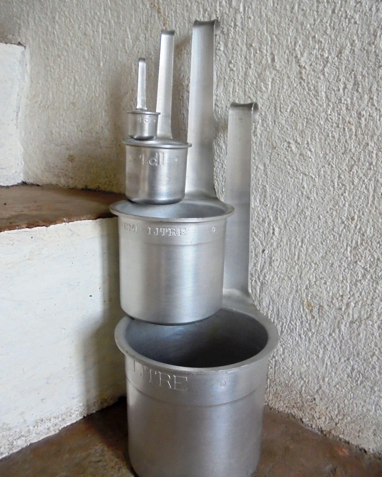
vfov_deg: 62.2
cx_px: 197
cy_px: 241
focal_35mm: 28
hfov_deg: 51.5
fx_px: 396
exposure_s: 1/30
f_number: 3.5
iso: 320
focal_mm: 4.6
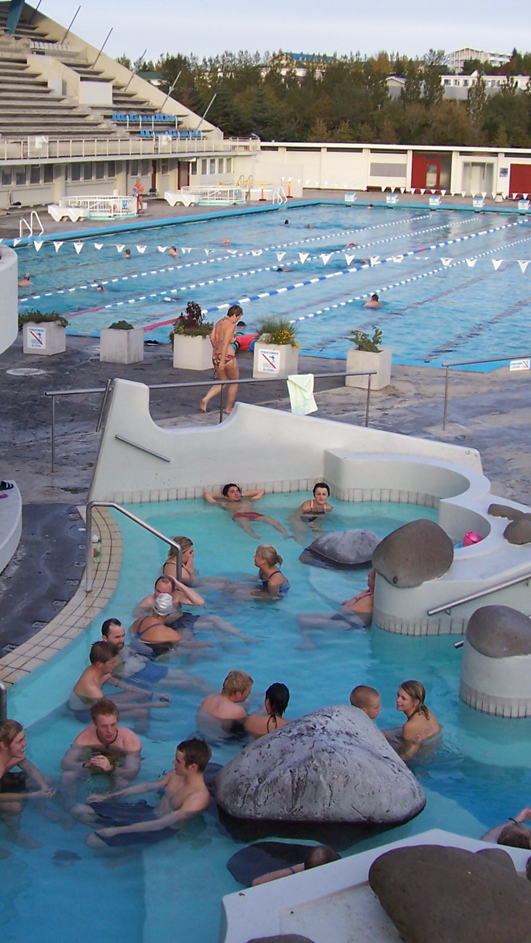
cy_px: 412
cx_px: 145
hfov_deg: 22.9
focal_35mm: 52
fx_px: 1302
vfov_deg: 39.8
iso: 80
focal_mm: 5.6
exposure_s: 1/350
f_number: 2.7
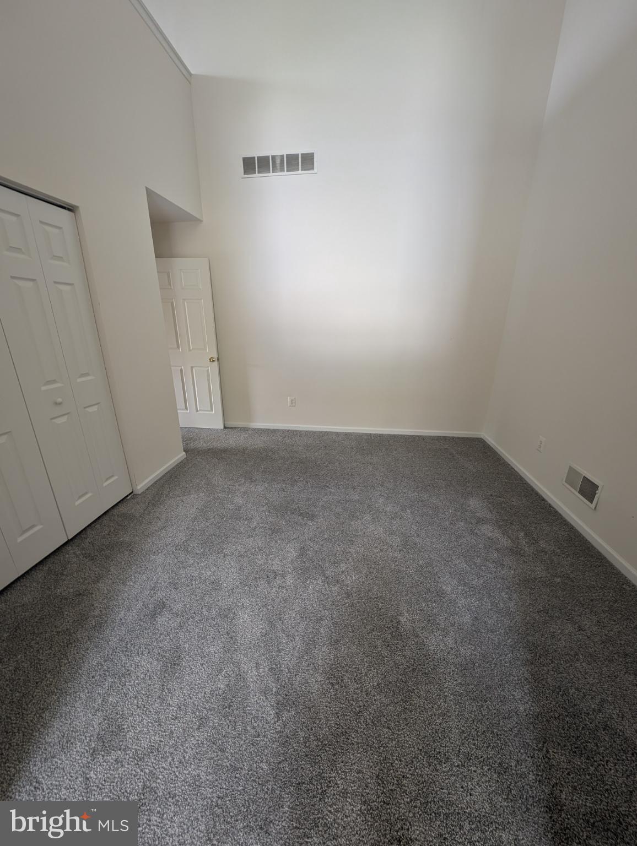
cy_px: 423
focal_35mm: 12
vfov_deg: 110.5
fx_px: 294
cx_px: 318
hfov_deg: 94.6
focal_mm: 2.23
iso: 128
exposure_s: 1/23.8
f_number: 1.95
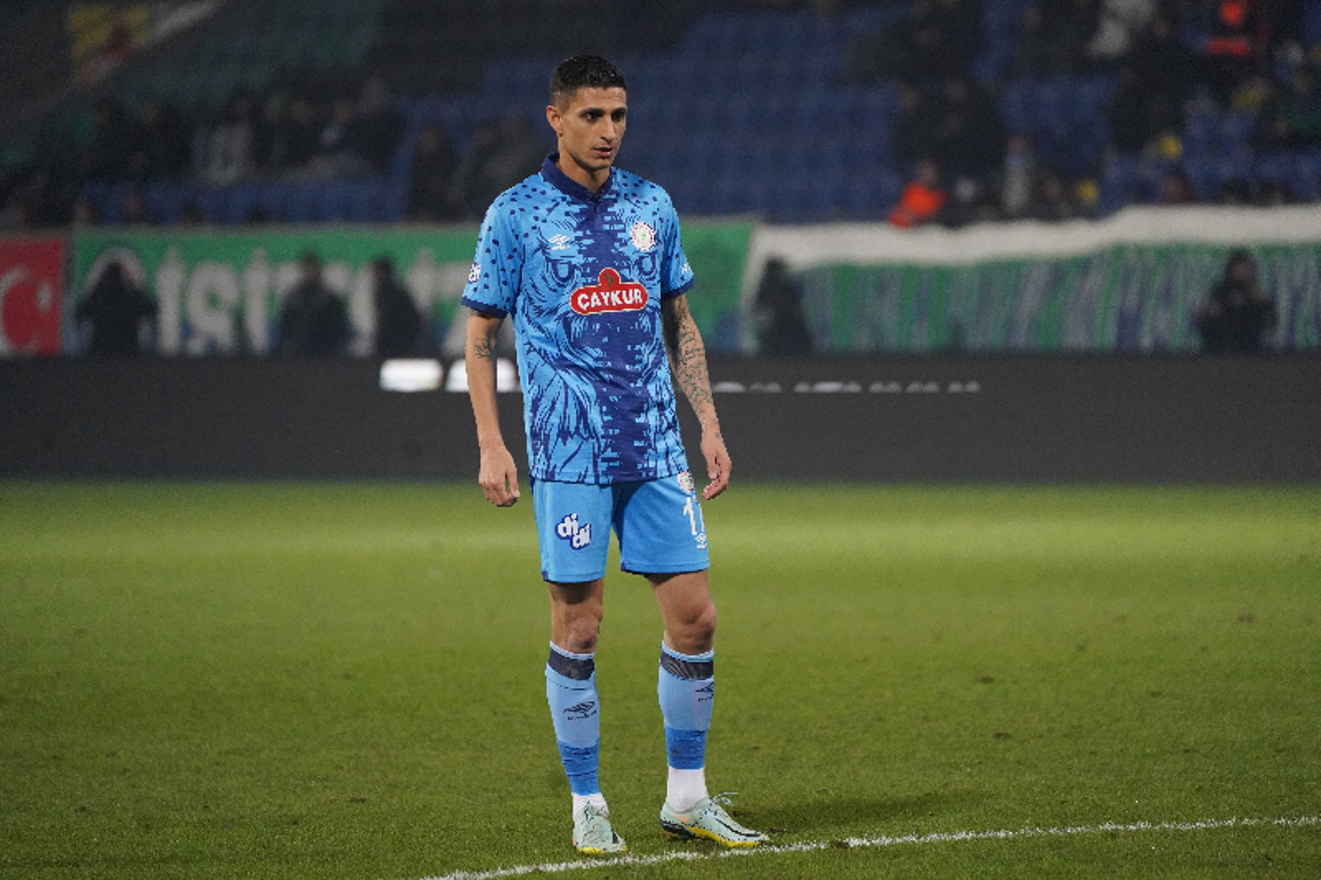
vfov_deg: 3.8
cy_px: 440
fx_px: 13133
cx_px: 660
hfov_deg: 5.8
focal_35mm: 358
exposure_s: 1/2000
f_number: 5.6
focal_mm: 358
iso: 10000
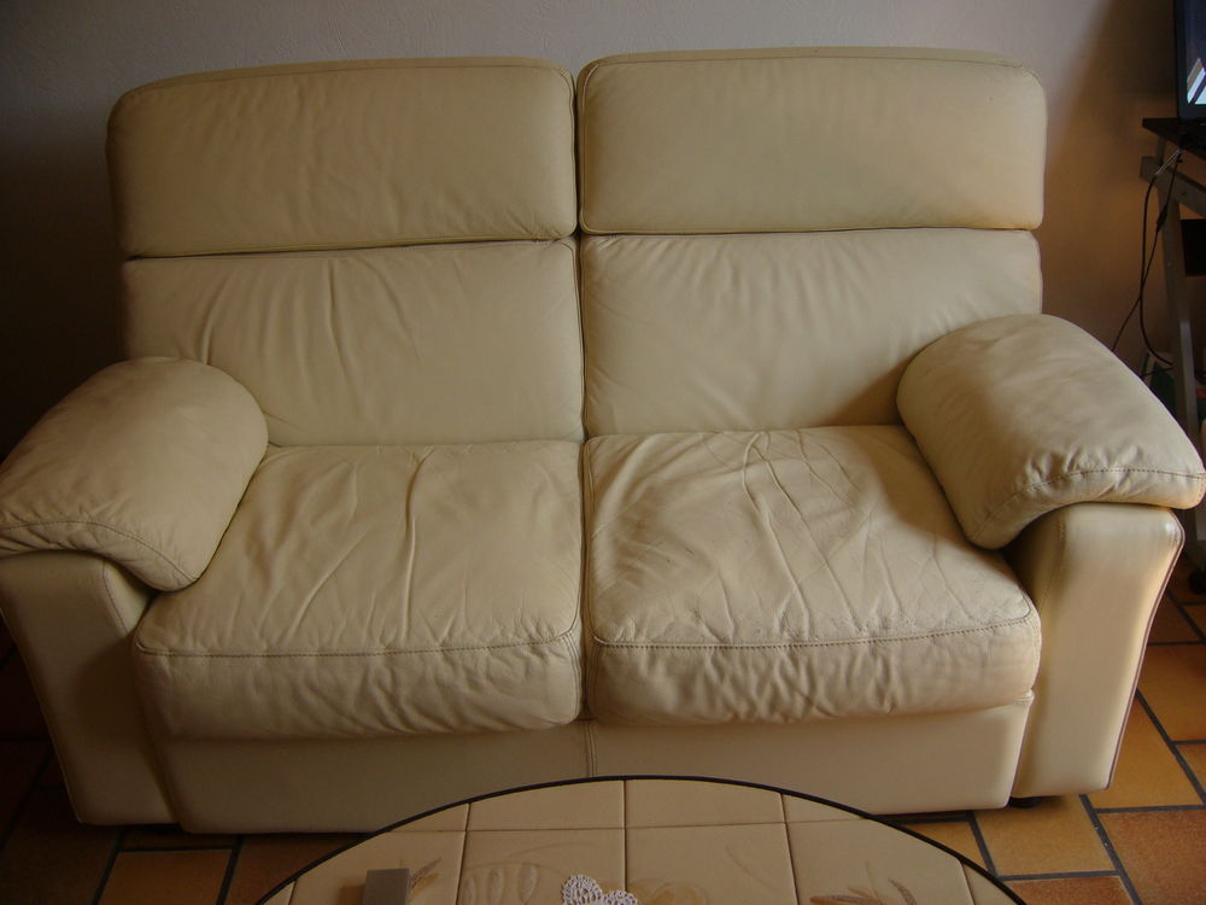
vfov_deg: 40.7
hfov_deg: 52.6
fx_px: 1219
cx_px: 603
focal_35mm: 35
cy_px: 452
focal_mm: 5.8
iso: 80
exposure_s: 1/50
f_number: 2.8
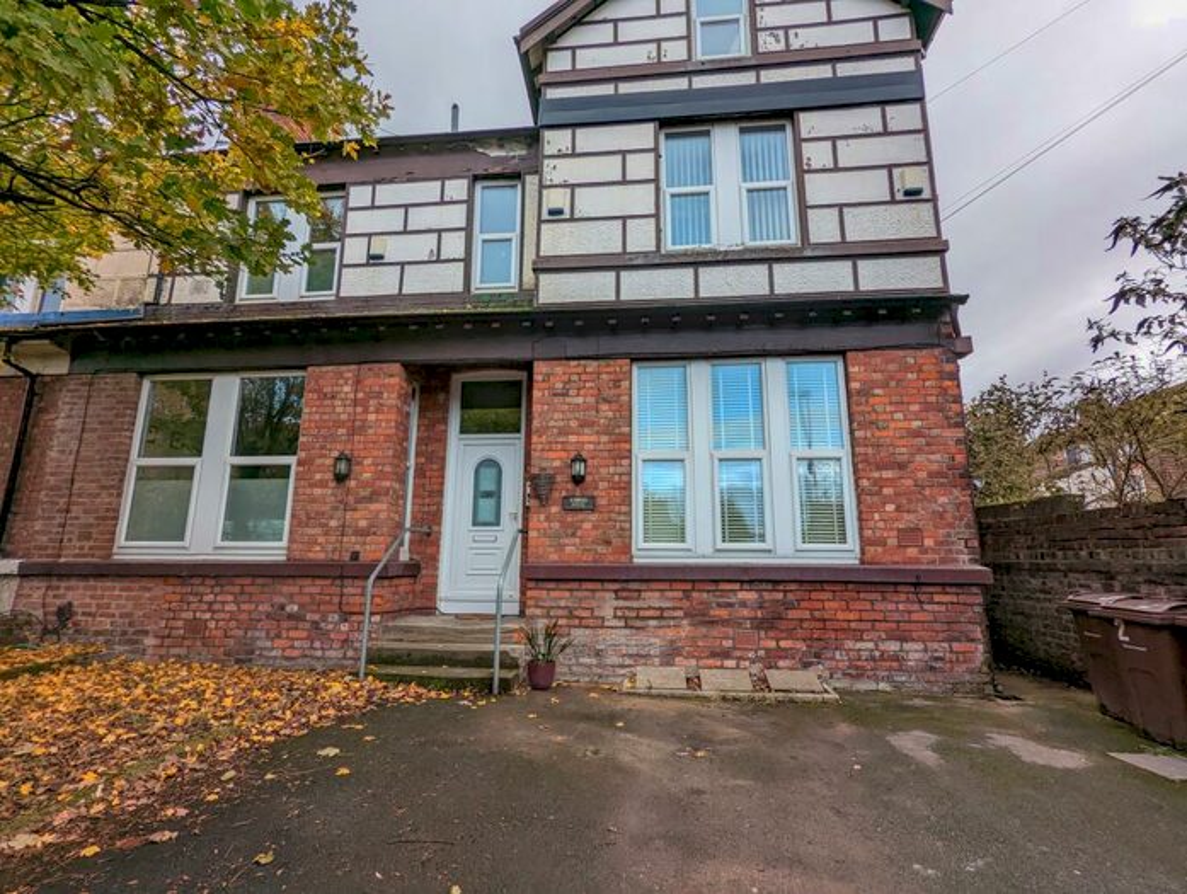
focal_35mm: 16
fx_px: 549
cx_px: 594
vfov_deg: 78.3
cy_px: 447
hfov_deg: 94.4
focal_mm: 2.35
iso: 52
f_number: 2.2
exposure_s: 1/563
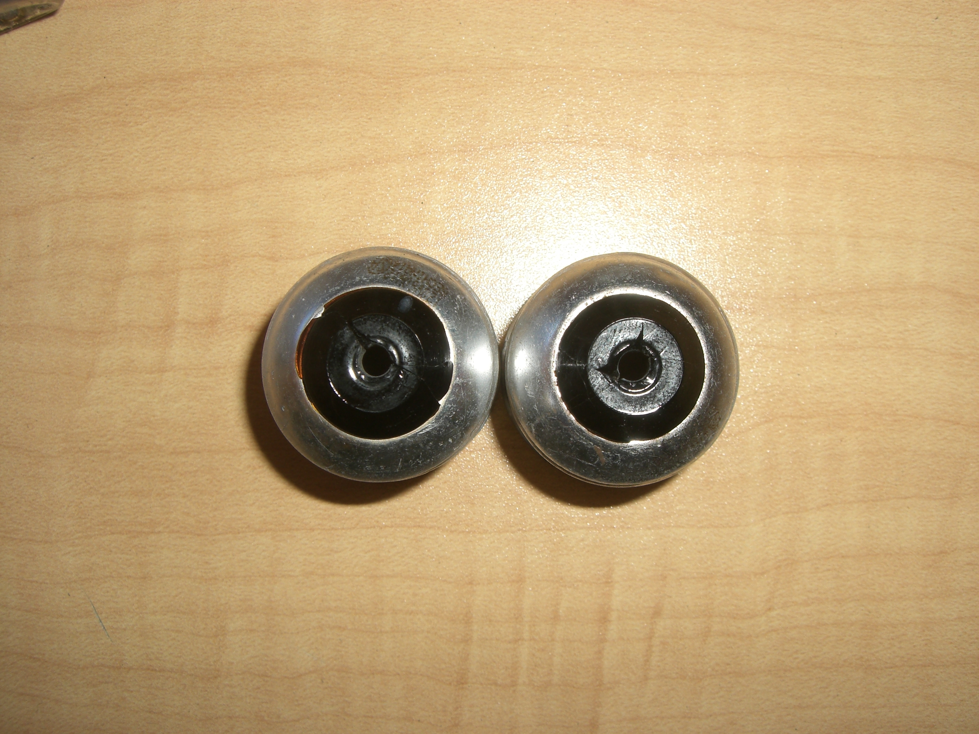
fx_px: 1075
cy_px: 367
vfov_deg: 37.7
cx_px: 490
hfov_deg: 49.0
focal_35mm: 38
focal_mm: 6.2
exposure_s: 1/60
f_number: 4.3
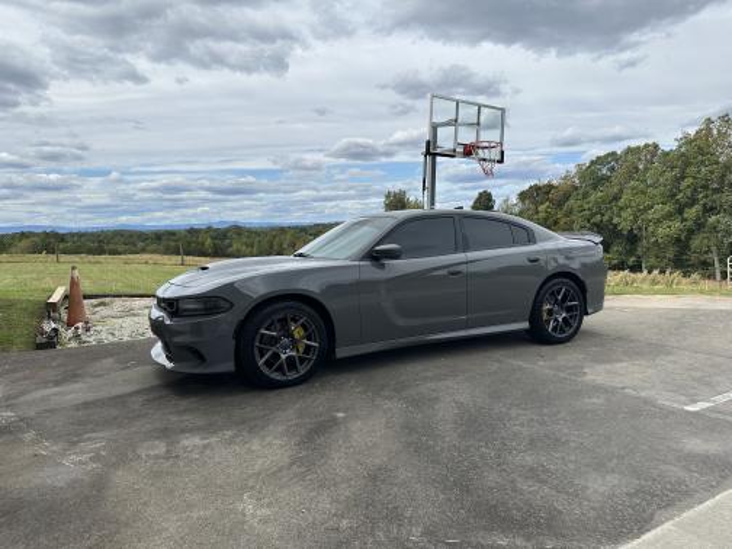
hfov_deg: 71.6
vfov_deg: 56.8
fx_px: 508
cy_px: 274
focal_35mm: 24
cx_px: 366
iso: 80
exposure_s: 1/4762
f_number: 1.78
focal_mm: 6.86
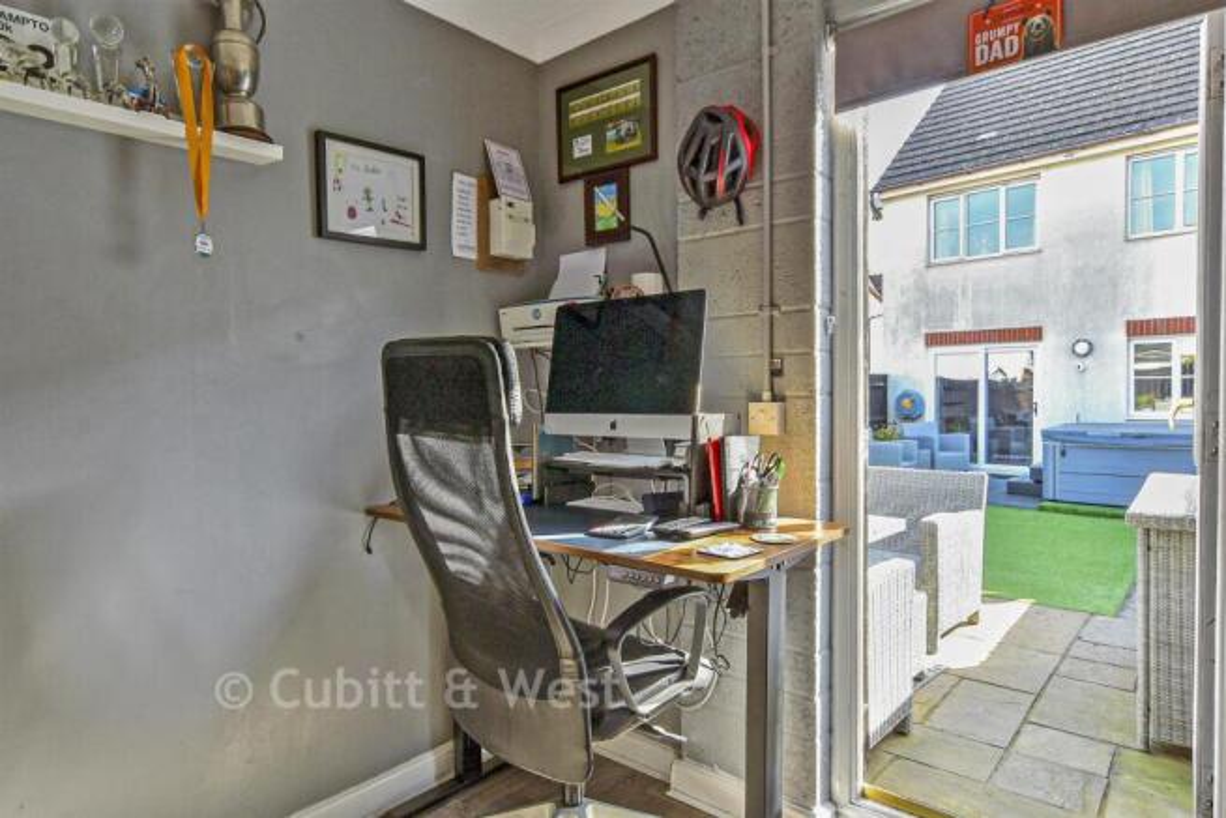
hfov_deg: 81.2
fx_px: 715
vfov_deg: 59.5
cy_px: 409
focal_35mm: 21
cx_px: 613
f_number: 8
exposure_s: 1/30
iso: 200
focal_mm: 14
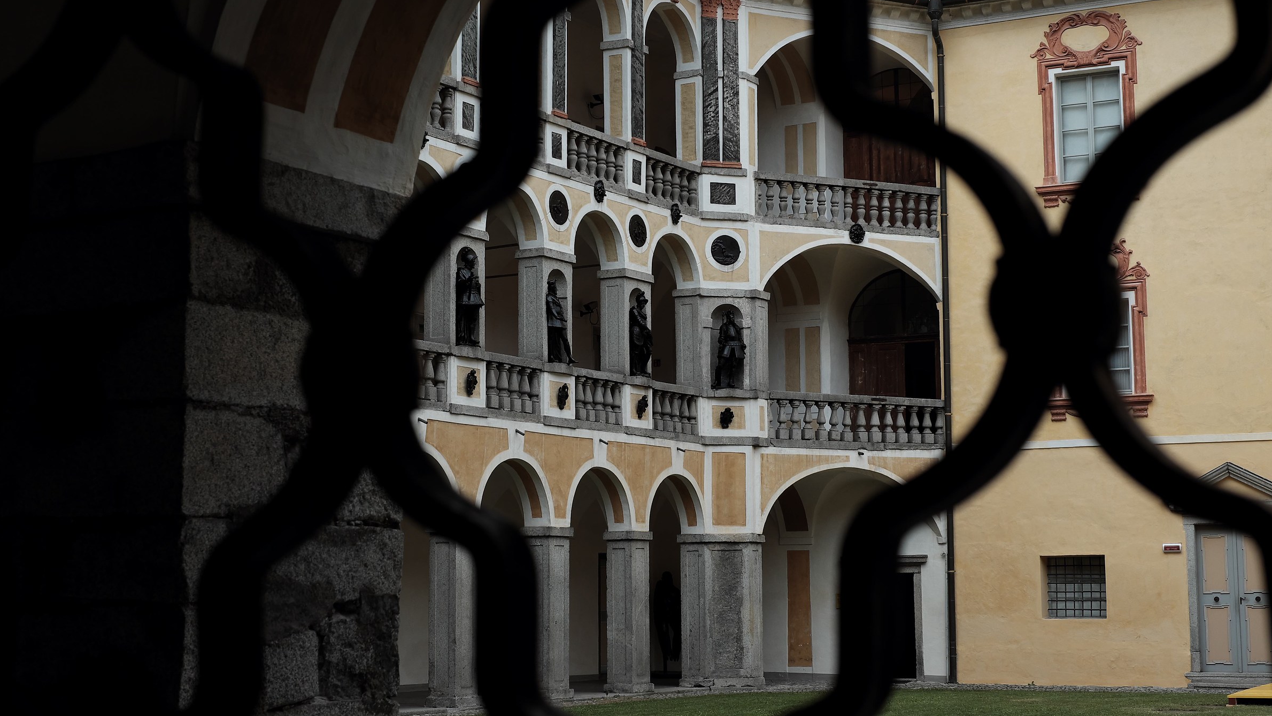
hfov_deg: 37.2
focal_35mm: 56
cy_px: 328
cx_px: 632
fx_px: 1889
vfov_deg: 21.4
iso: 200
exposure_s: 1/250
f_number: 9
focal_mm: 35
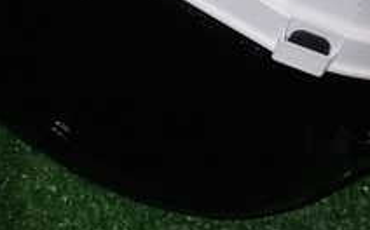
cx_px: 155
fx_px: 907
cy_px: -110
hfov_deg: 23.0
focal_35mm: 90
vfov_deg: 13.7
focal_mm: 5.4
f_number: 6.3
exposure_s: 1/30
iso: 200
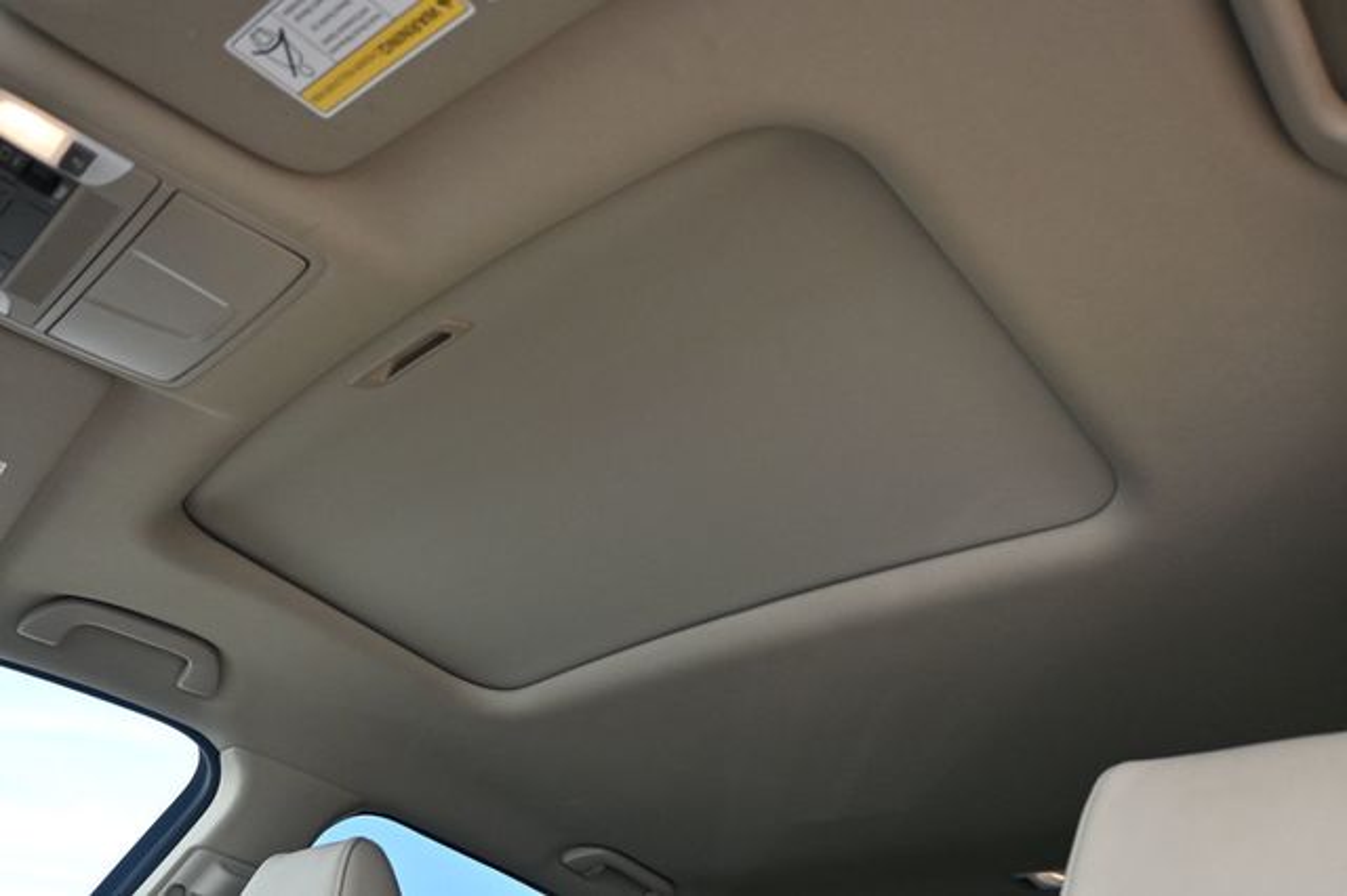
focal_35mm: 28
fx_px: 1038
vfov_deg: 46.7
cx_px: 674
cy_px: 448
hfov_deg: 66.0
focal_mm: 18.5
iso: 400
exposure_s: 1/250
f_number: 4
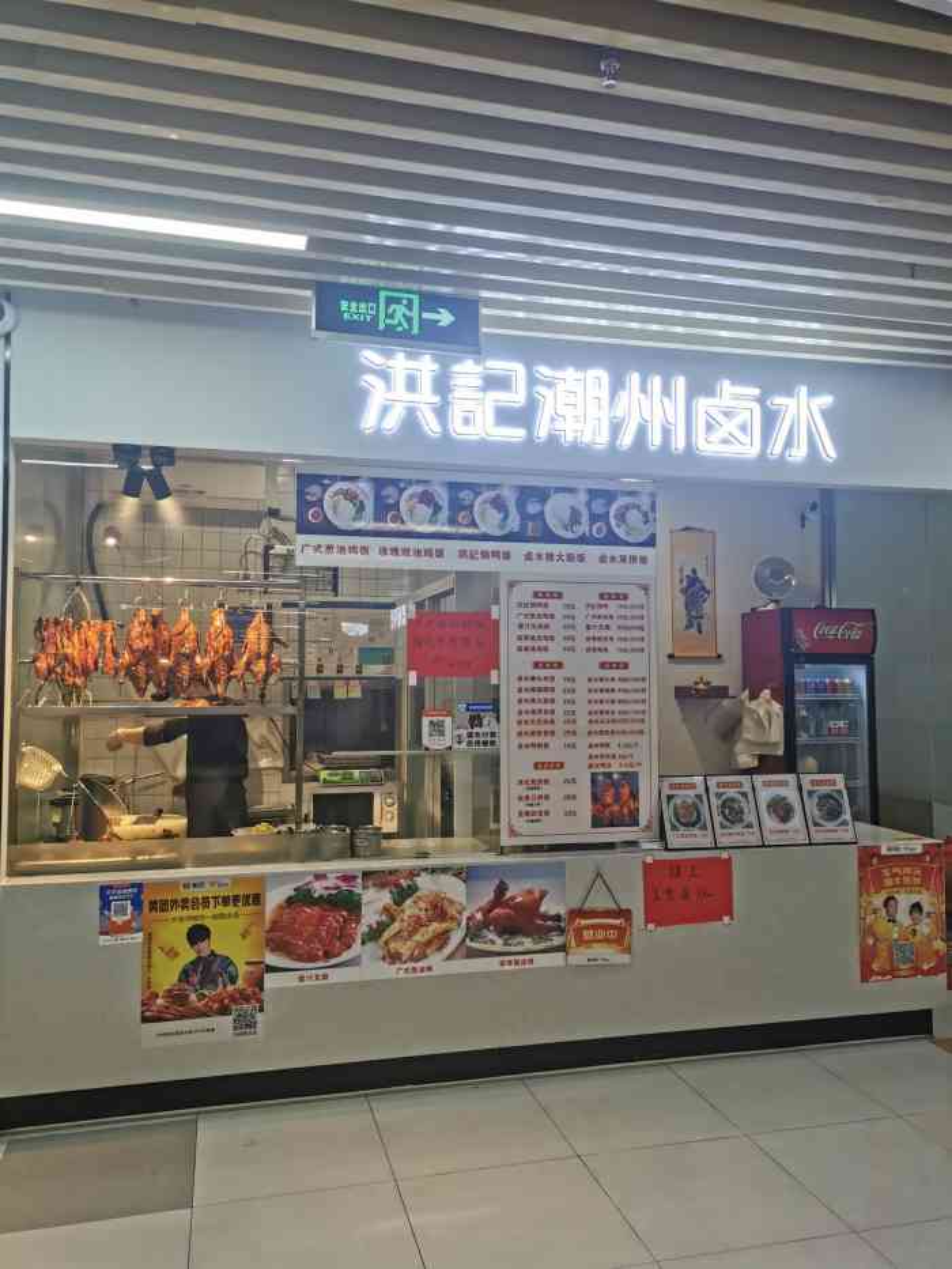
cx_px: 476
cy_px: 634
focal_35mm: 27
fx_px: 990
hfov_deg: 51.4
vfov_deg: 65.3
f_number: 1.8
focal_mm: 5.58
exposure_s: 1/100
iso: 50
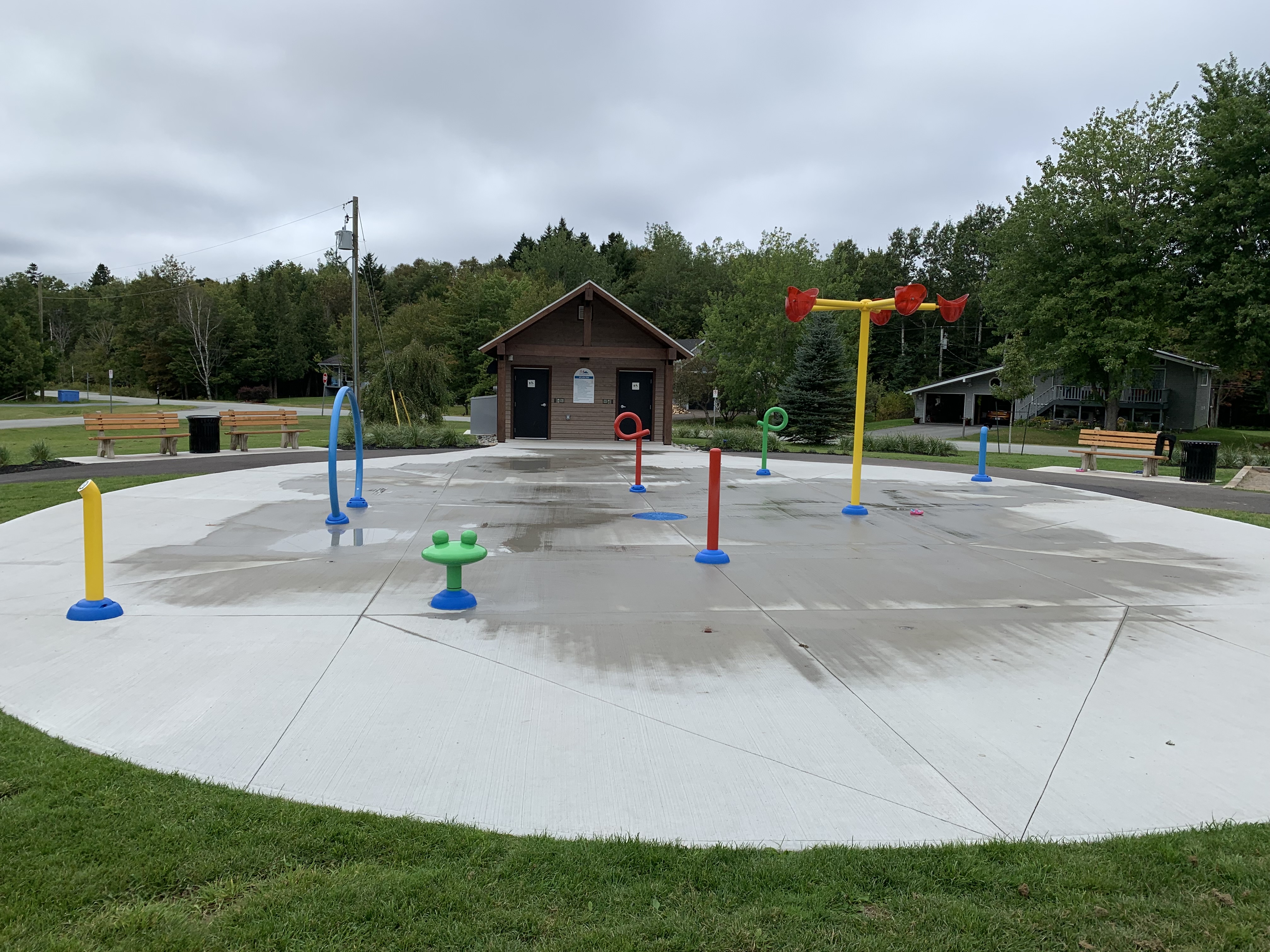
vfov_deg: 53.1
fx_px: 954
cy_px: 476
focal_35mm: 26
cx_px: 635
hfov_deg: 67.3
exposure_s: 1/2755
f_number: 1.8
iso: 25
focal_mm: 4.25
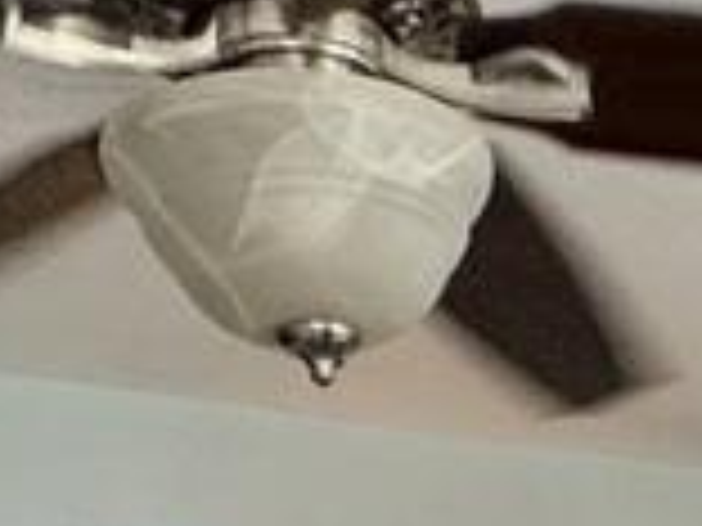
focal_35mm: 92
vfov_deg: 10.4
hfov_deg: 20.5
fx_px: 1866
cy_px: 1654
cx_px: 742
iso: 250
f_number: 2.2
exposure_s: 1/60
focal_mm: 2.22
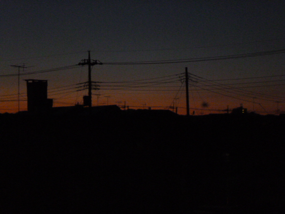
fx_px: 922
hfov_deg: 17.6
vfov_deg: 13.2
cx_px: 142
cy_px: 107
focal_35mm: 112
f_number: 6.5
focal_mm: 20
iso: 800
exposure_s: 1/15
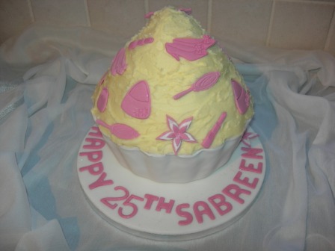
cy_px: 126
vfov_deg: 37.7
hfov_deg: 49.0
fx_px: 368
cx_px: 168
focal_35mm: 38
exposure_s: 1/60.1
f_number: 2.8
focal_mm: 7.8
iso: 64
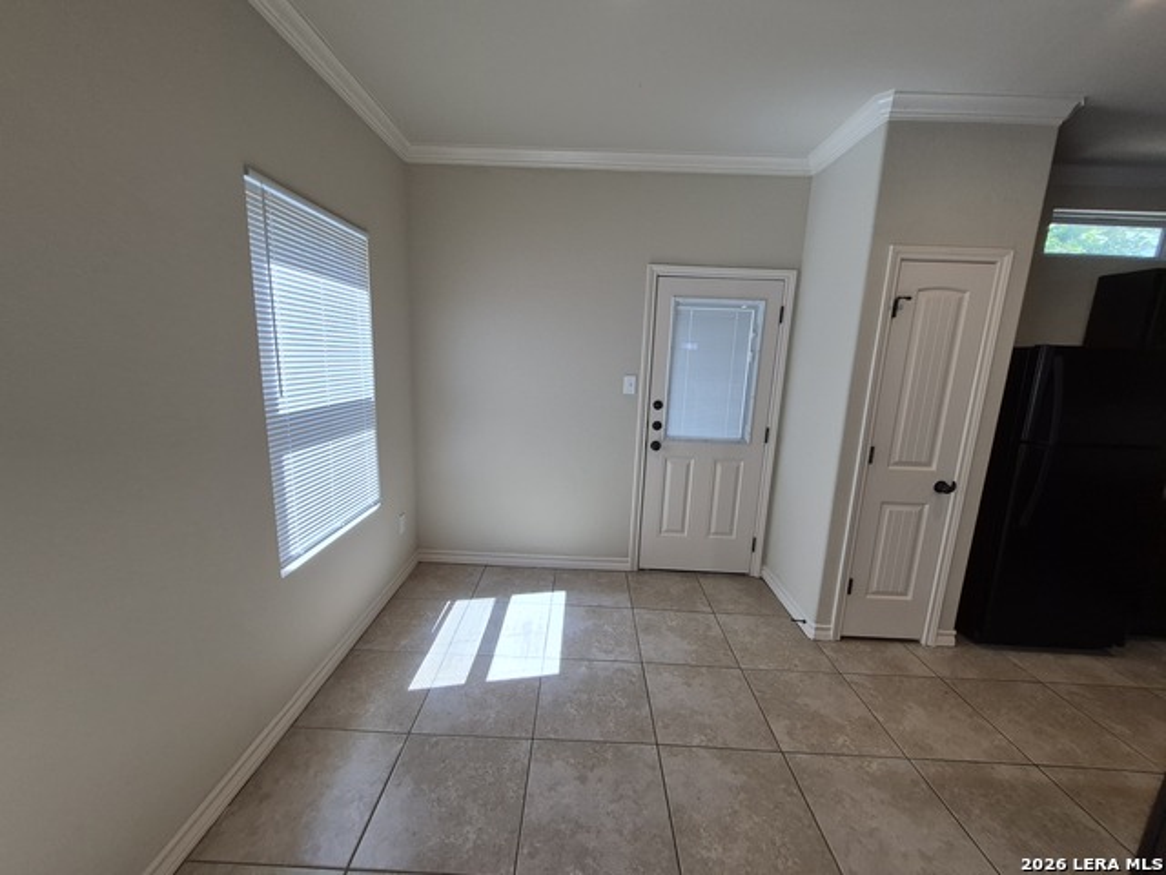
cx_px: 583
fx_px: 438
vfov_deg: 89.9
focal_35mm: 13
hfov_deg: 106.2
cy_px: 438
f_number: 2.2
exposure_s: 1/120
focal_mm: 1.74
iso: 64
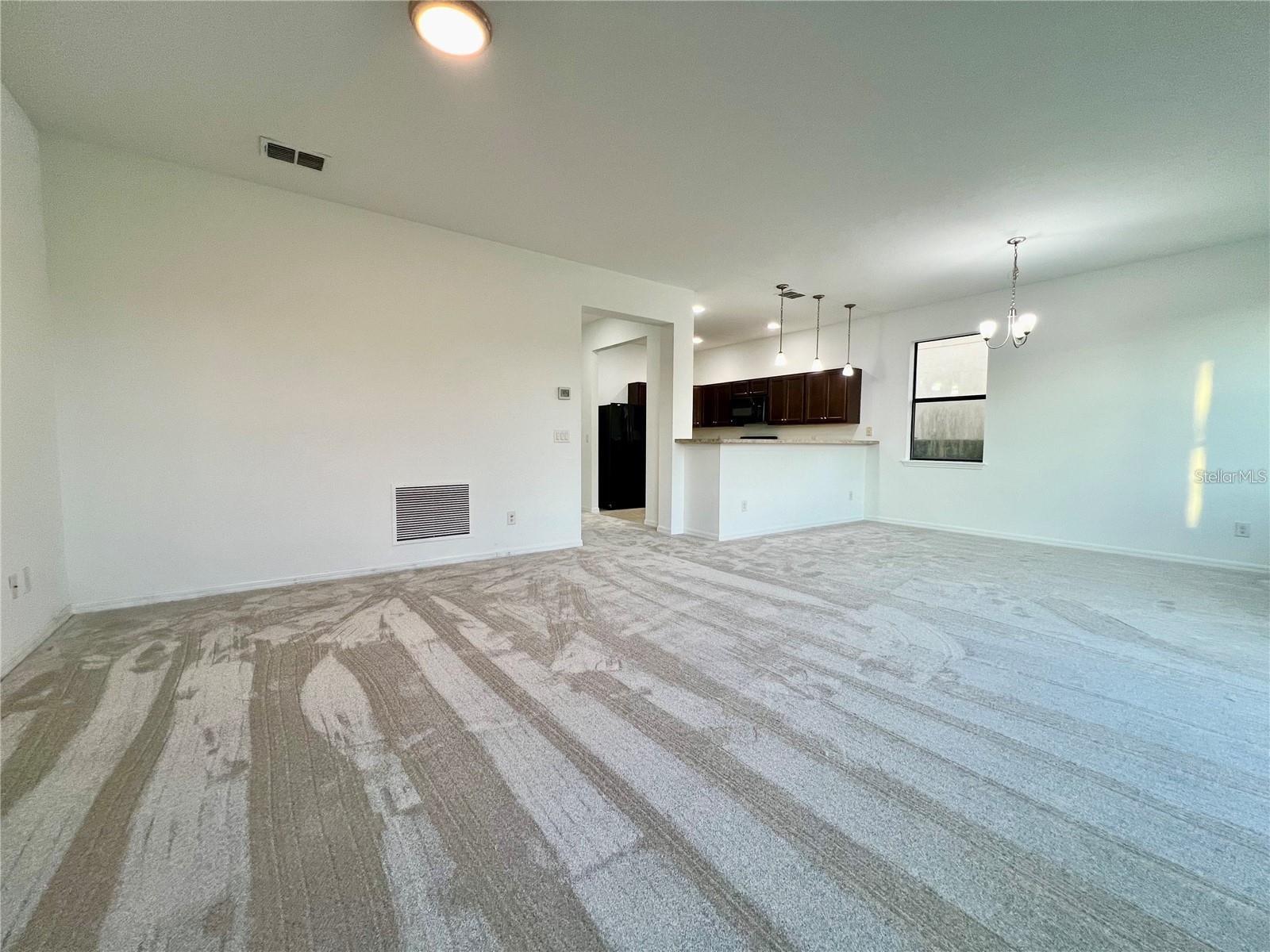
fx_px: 477
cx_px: 635
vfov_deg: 89.9
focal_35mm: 13
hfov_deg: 106.2
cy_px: 476
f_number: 1.8
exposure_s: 1/120
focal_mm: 1.57
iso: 125
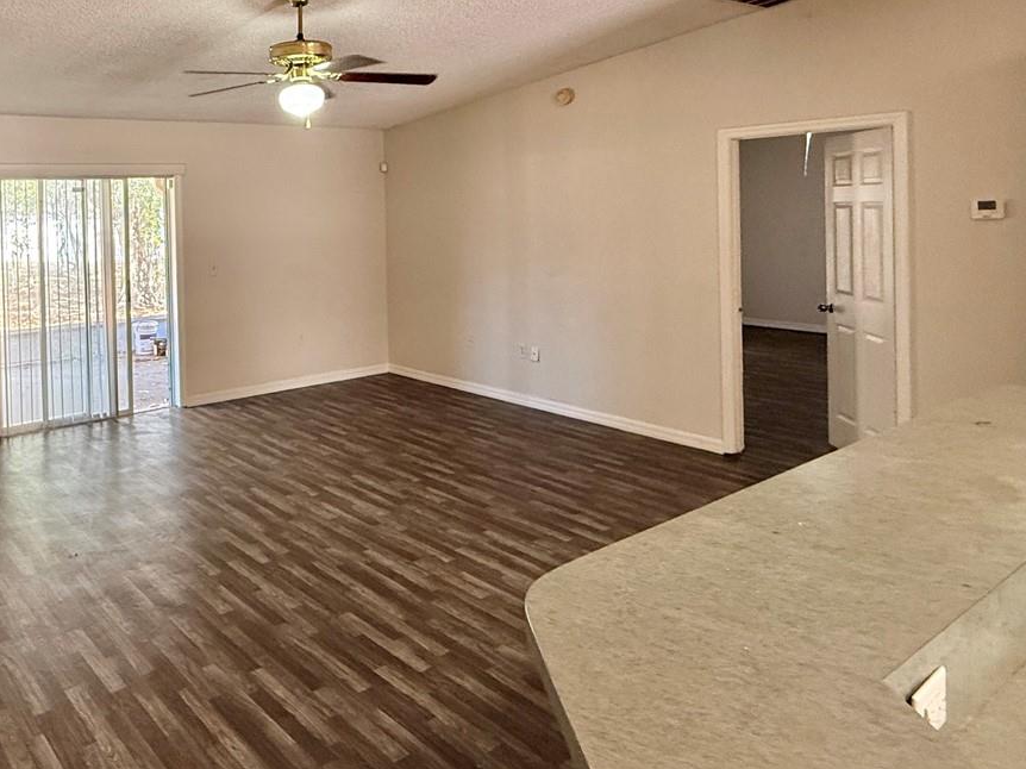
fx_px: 770
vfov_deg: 51.4
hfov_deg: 61.8
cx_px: 207
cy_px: 218
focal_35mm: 26
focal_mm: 2.22
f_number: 2.2
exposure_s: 1/120
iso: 320
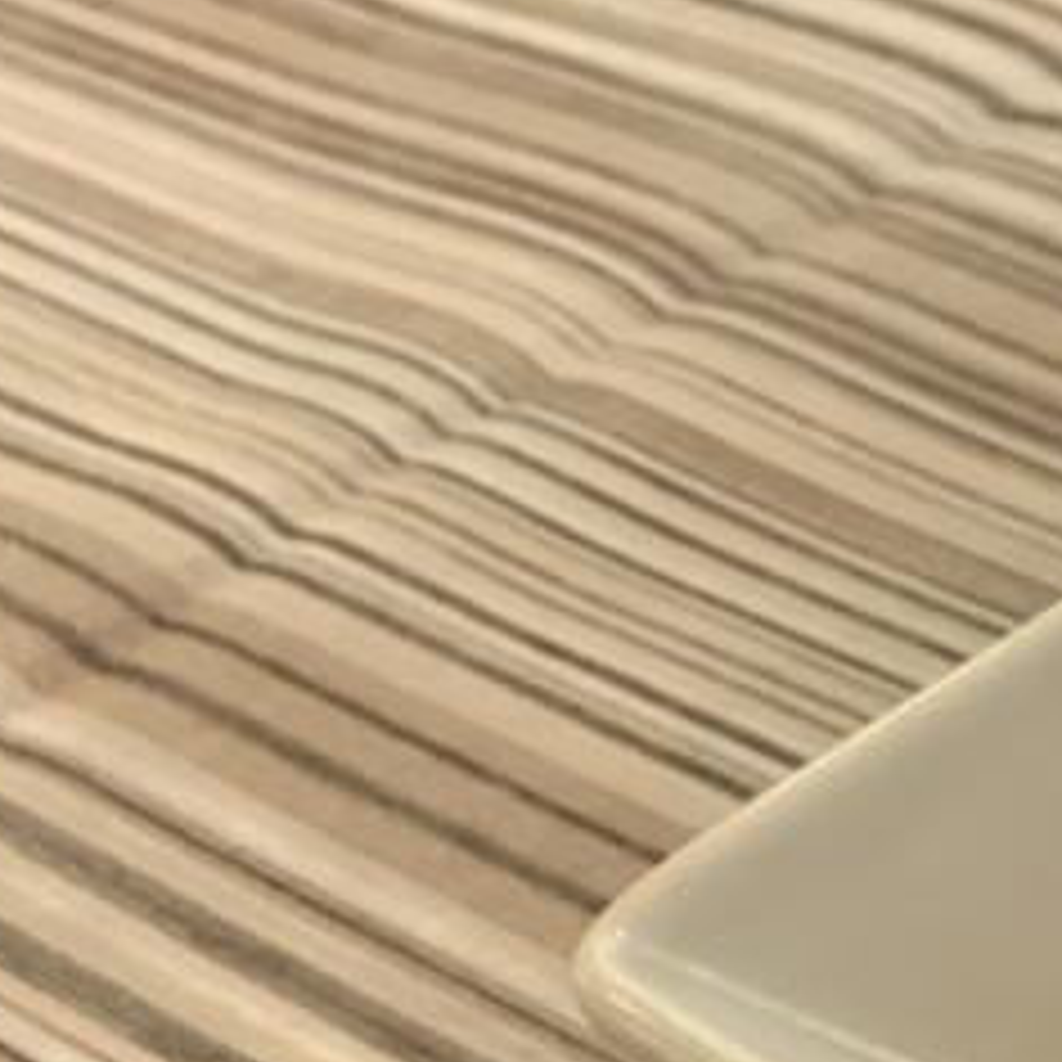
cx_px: 2416
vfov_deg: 14.9
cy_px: 585
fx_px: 4061
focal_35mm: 117
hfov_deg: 12.3
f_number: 1.8
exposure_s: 1/50
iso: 320
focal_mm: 4.25
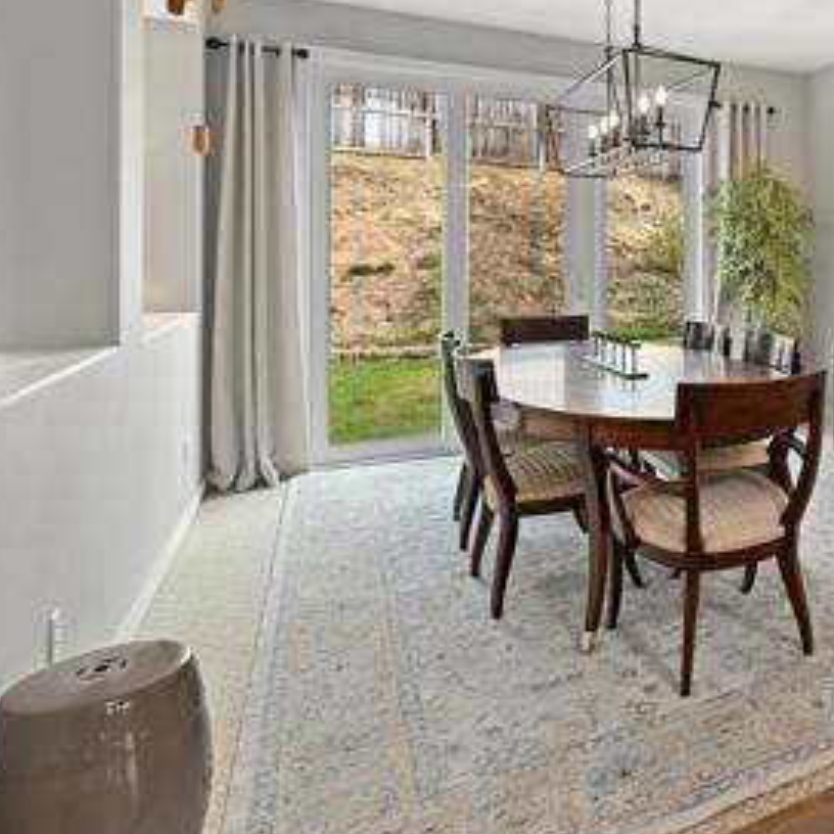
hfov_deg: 48.3
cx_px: 816
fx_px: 763
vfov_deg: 55.5
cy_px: 247
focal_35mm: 28
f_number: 8
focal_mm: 14
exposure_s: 1/5
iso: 320
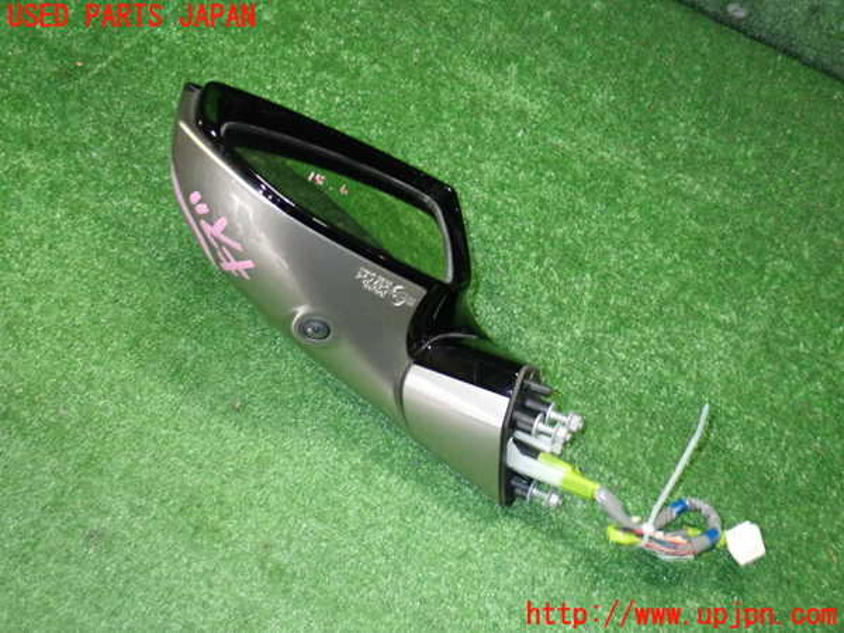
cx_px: 422
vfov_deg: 35.1
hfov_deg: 45.8
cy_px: 316
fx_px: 1000
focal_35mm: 41
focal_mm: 7.31
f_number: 8
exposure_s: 1/5
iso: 800
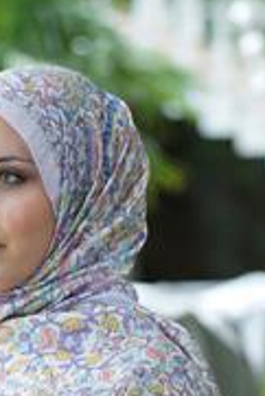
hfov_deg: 5.6
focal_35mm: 244
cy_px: 459
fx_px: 2689
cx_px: 31
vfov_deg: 8.4
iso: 200
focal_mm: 95
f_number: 4
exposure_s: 1/100
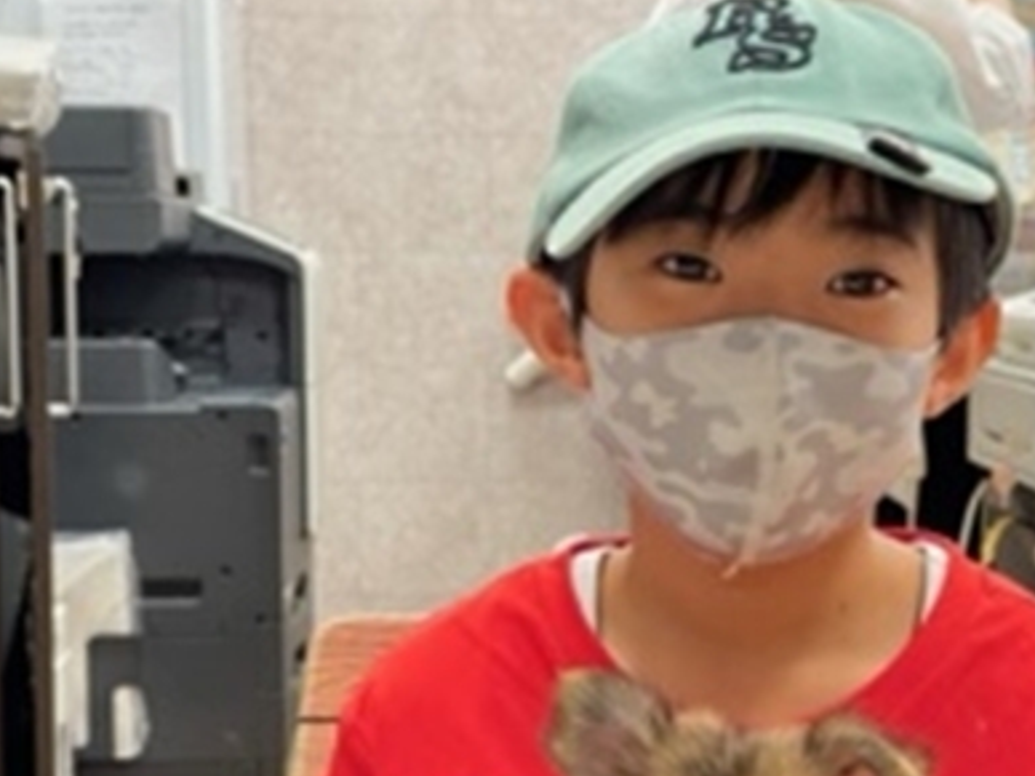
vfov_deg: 14.9
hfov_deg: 19.8
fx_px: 2960
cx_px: 616
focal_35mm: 99
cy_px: 563
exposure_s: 1/50
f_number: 2.2
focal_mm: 7.5
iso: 125
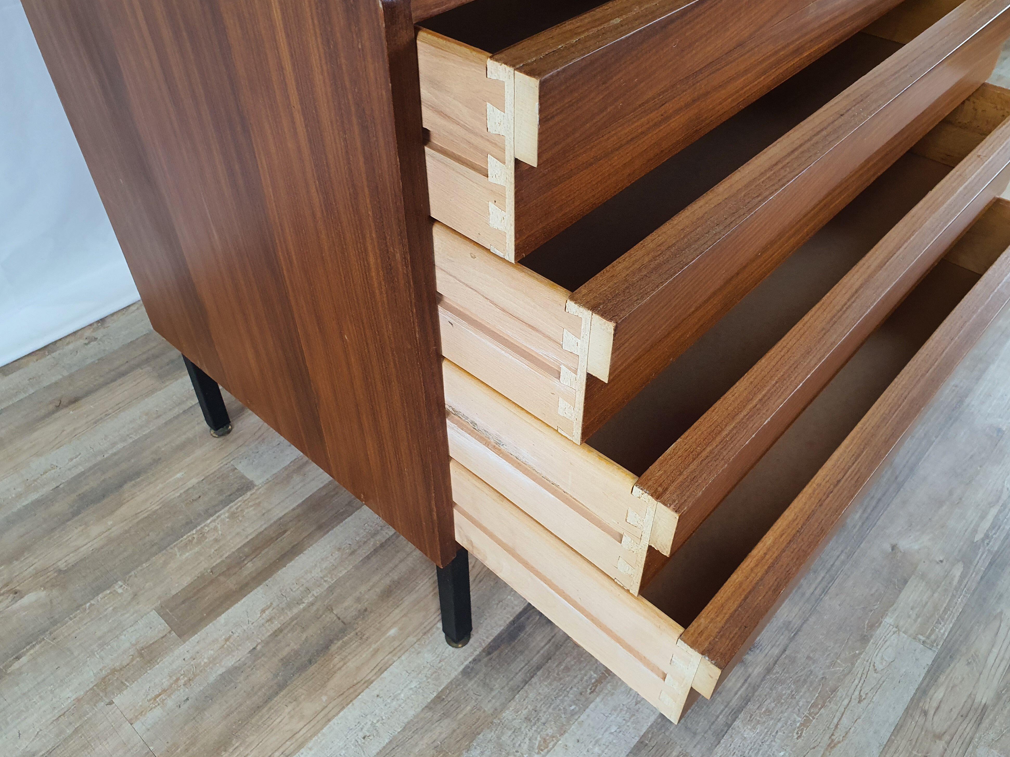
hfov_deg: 65.3
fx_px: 788
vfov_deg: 51.4
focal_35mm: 27
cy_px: 378
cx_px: 512
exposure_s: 1/50
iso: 250
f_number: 2.4
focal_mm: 4.3
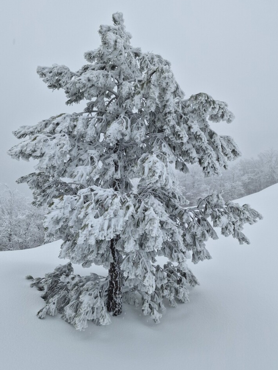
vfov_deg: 69.4
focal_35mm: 25
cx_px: 131
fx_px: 268
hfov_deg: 54.9
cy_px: 187
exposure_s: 1/842
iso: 50
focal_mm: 6.4
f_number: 1.8
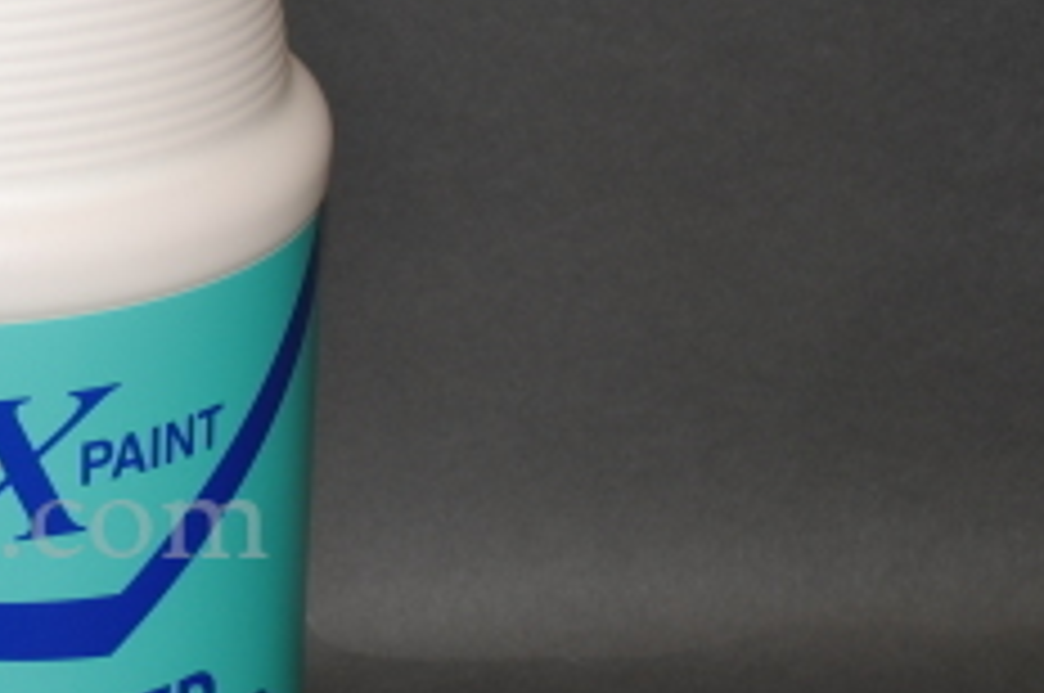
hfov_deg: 19.3
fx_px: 2925
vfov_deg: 13.5
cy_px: 180
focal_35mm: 101
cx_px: -135
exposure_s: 1/125
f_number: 9
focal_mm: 26
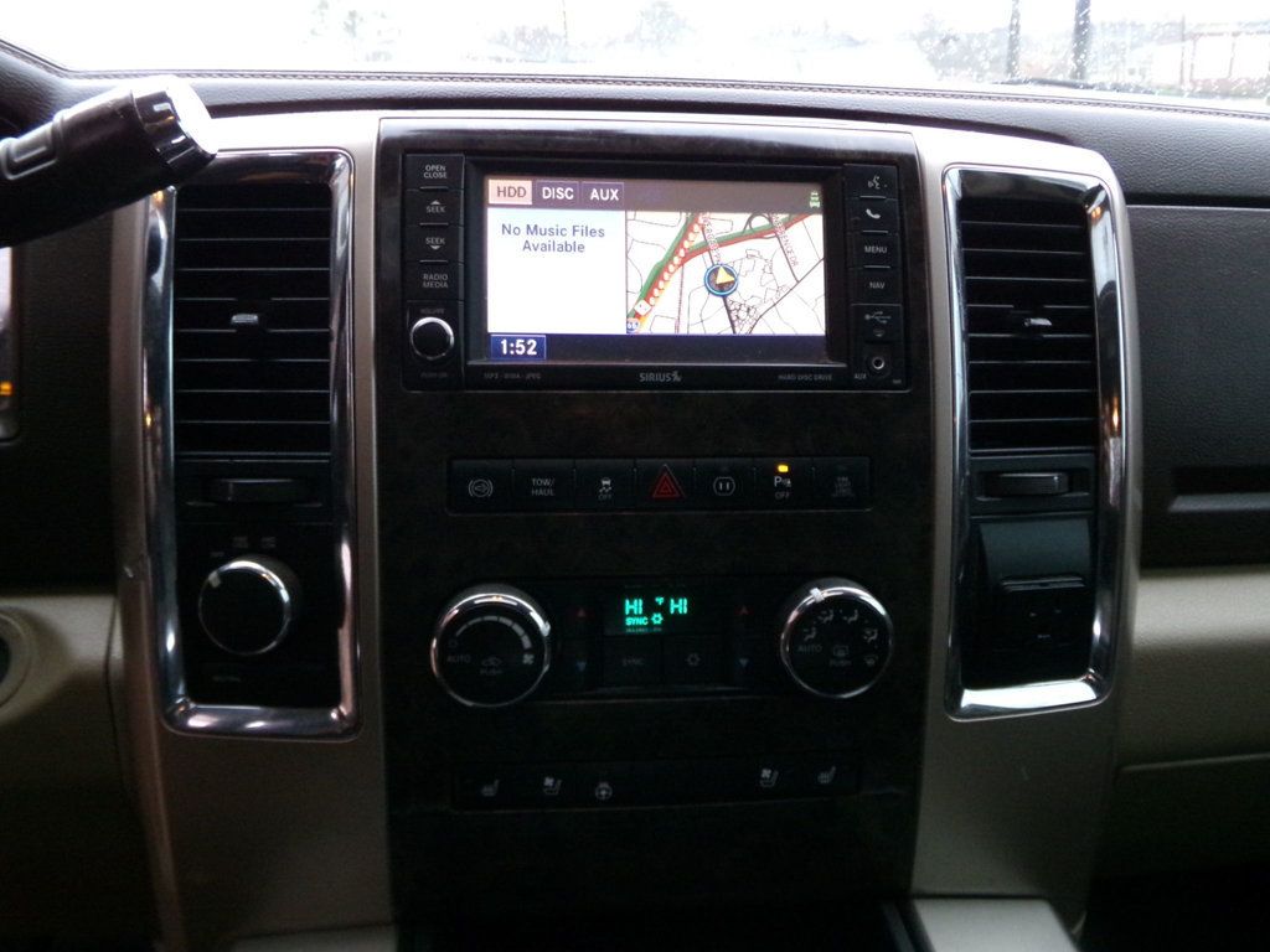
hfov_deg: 63.4
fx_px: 1027
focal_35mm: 28
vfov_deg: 49.7
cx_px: 635
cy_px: 476
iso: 800
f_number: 3.8
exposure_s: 1/60
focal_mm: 5
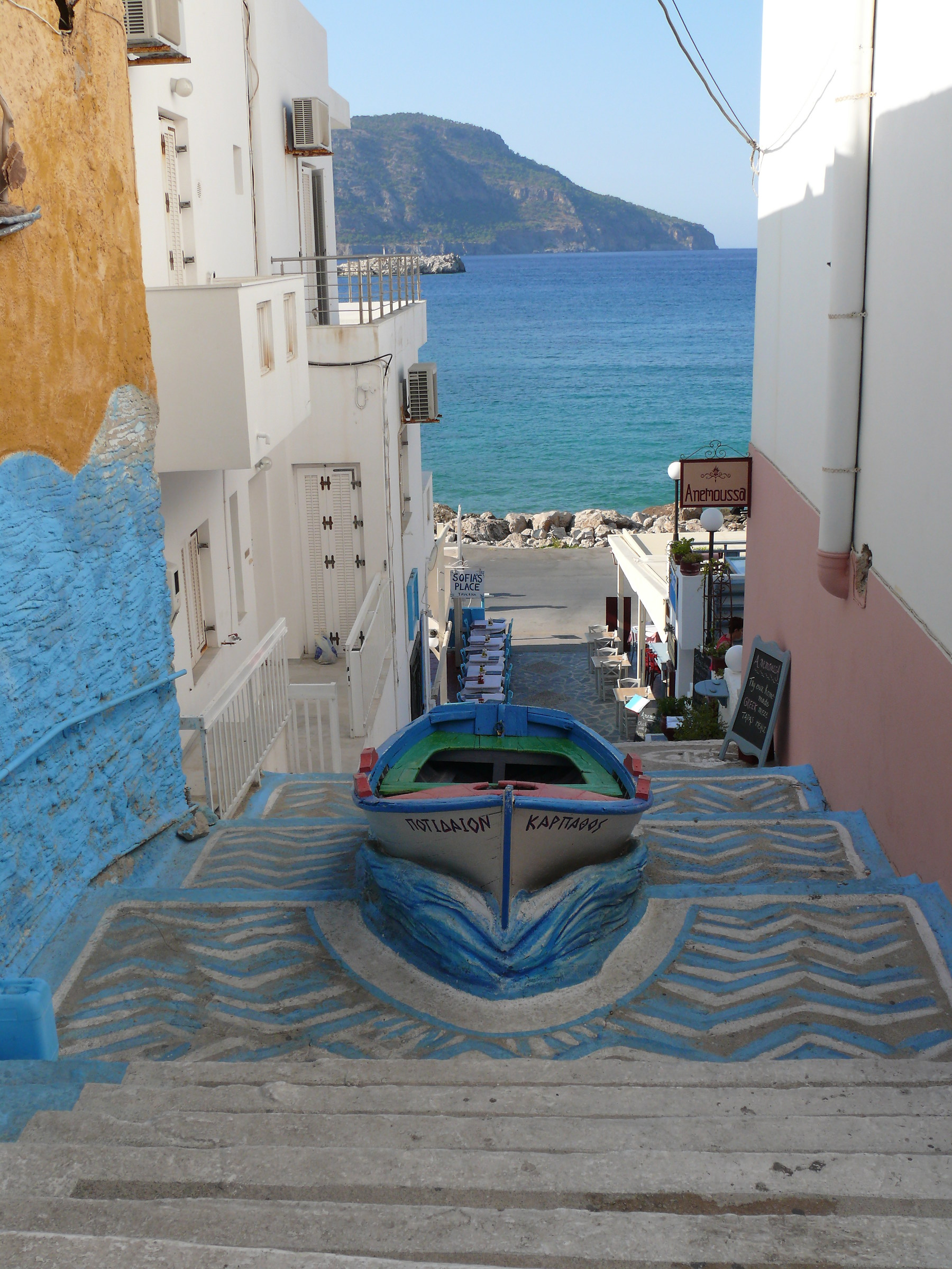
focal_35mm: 35
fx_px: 1283
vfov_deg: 52.6
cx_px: 476
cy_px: 634
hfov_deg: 40.7
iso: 100
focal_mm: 7.4
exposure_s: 1/250
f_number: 5.6
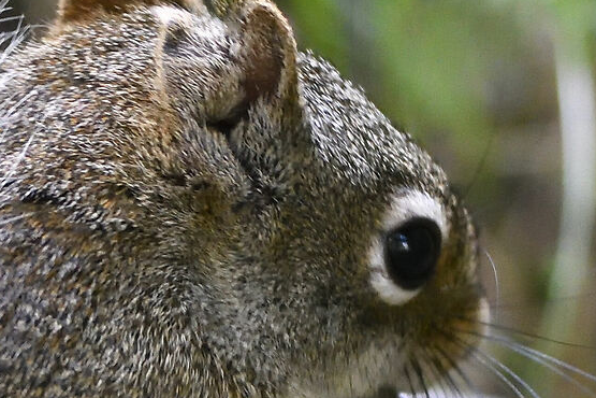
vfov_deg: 0.7
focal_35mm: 1945
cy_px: 401
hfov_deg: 1.1
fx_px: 32198
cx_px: 194
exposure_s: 1/250
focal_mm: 300
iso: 3200
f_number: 4
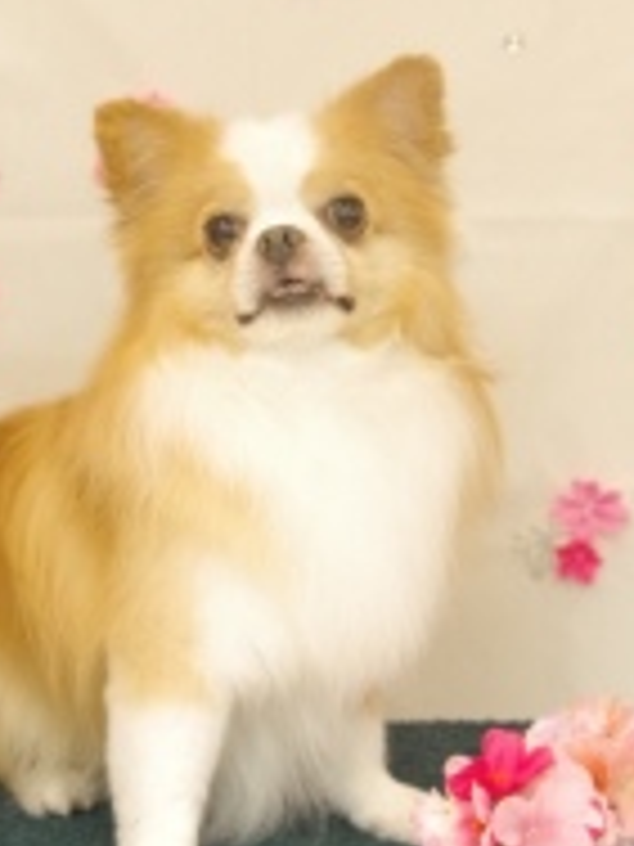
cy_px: 279
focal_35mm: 86
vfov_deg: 22.7
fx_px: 2100
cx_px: 270
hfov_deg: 17.2
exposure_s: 1/160
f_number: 4.5
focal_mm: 28
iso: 4000
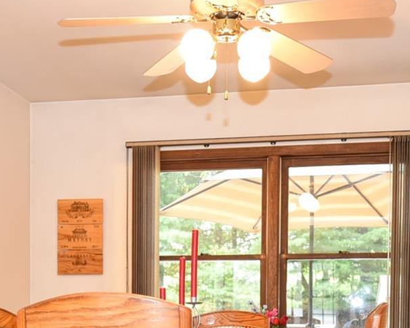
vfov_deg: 22.6
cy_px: 352
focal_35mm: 64
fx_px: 777
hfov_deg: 29.6
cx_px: 194
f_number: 3.3
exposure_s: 1/60
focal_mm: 20
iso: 800
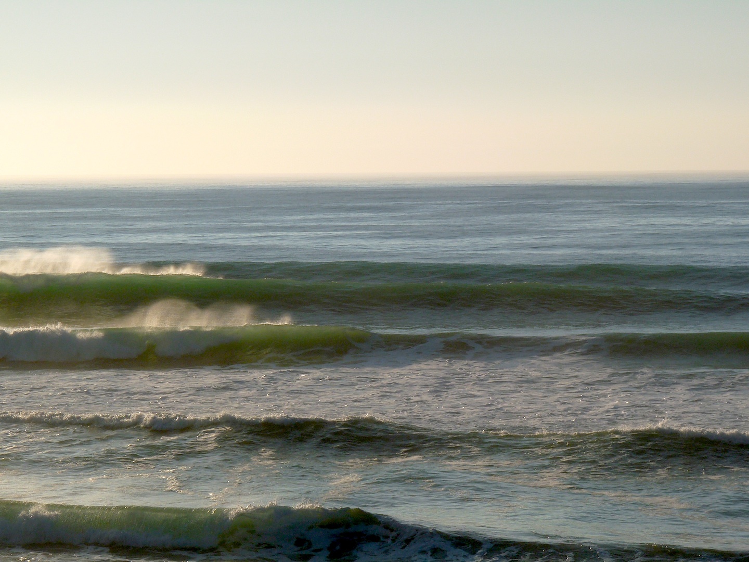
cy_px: 281
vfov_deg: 9.6
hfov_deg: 12.7
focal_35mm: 155
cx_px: 374
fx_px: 3354
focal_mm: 27.5
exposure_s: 1/800
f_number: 8
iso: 100
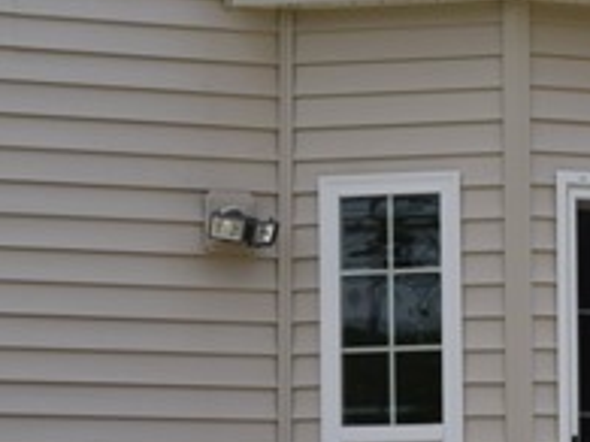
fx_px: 3995
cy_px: 450
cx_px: 529
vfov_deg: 6.3
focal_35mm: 235
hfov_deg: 8.4
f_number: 10
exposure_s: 1/400
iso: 200
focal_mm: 31
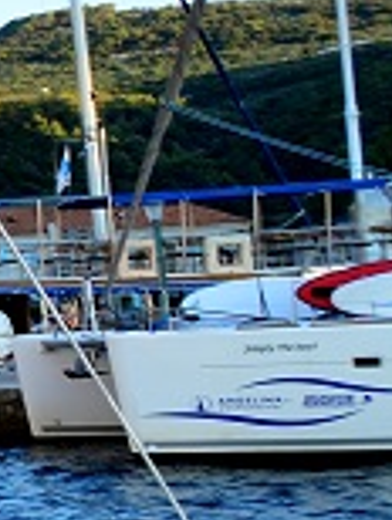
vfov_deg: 17.5
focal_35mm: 112
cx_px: -1277
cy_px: 263
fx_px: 1686
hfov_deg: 7.6
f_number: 5.6
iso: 100
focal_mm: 12
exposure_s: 1/60
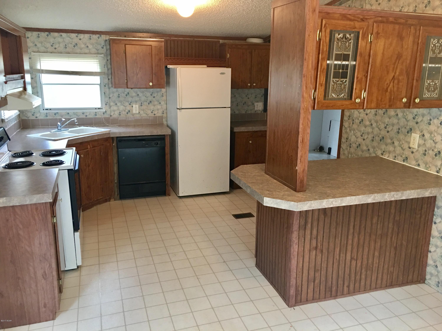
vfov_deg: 48.2
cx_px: 221
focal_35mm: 29
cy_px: 166
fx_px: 370
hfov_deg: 61.7
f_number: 2.2
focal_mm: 4.15
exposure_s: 1/15
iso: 64
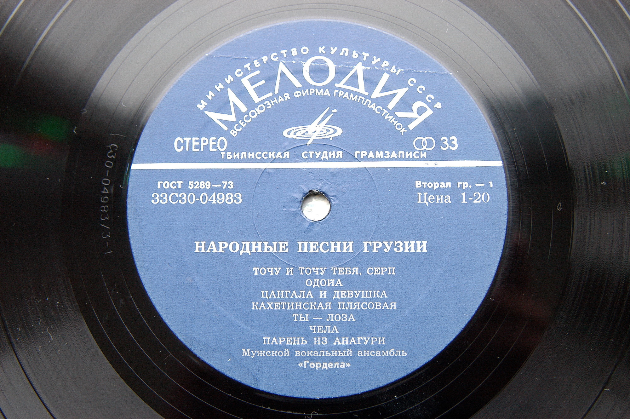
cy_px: 210
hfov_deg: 37.9
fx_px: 918
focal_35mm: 52
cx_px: 315
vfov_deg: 25.7
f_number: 3.5
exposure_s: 1/50
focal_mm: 35
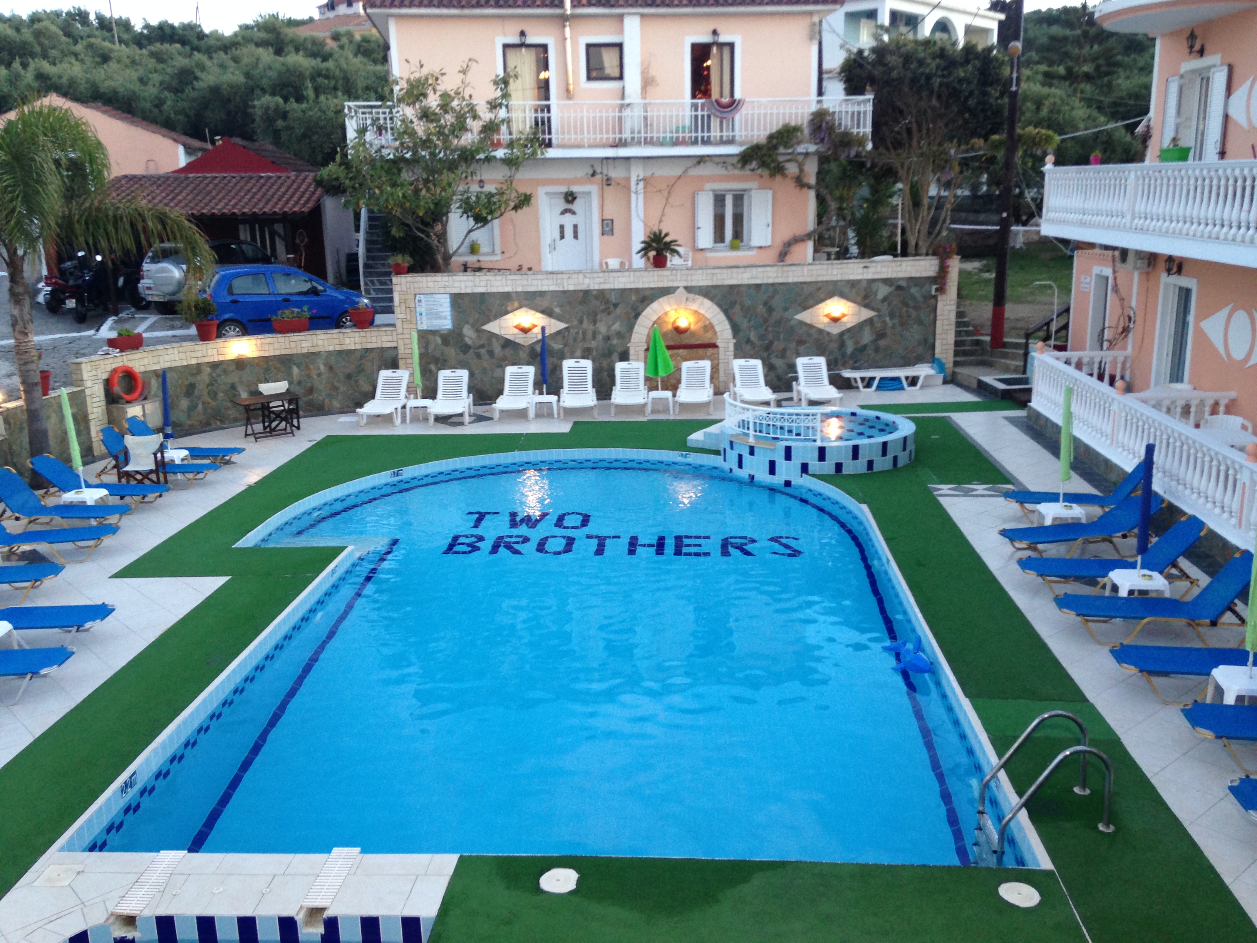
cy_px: 472
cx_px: 628
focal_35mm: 33
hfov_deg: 55.4
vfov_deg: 42.9
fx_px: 1198
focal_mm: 4.12
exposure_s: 1/20
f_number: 2.4
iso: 100
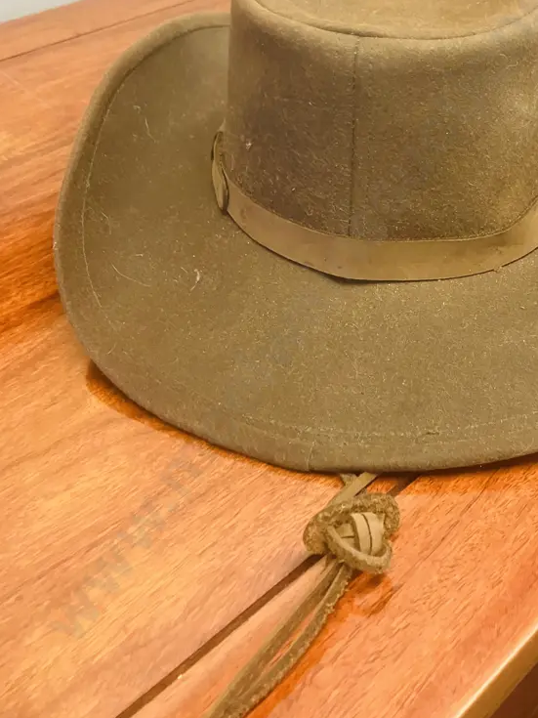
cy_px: 238
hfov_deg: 36.4
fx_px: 808
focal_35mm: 39
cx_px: 359
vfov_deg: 47.1
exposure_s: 1/33
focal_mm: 3.99
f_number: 1.8
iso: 320
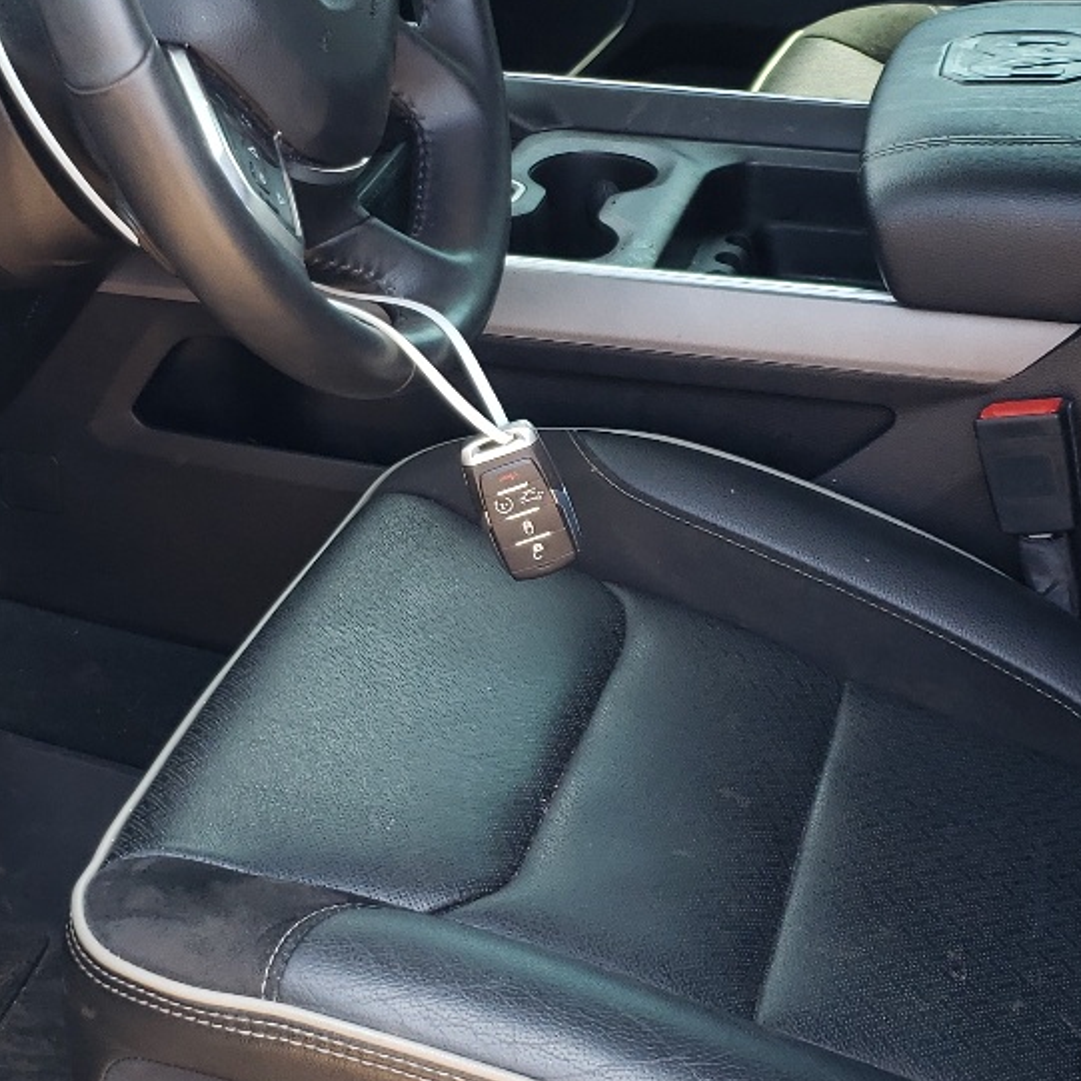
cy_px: 500
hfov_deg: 25.4
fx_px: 2402
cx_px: 528
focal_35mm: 68
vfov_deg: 25.4
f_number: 1.5
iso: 50
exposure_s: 1/120
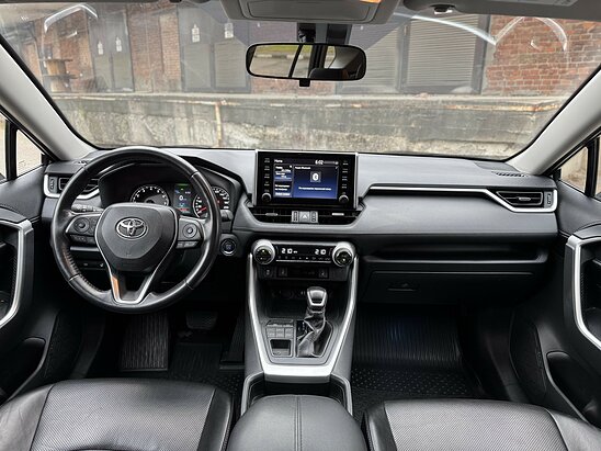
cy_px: 226
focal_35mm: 24
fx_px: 417
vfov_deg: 56.8
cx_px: 300
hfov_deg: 71.6
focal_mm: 6.76
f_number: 1.78
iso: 250
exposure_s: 1/60
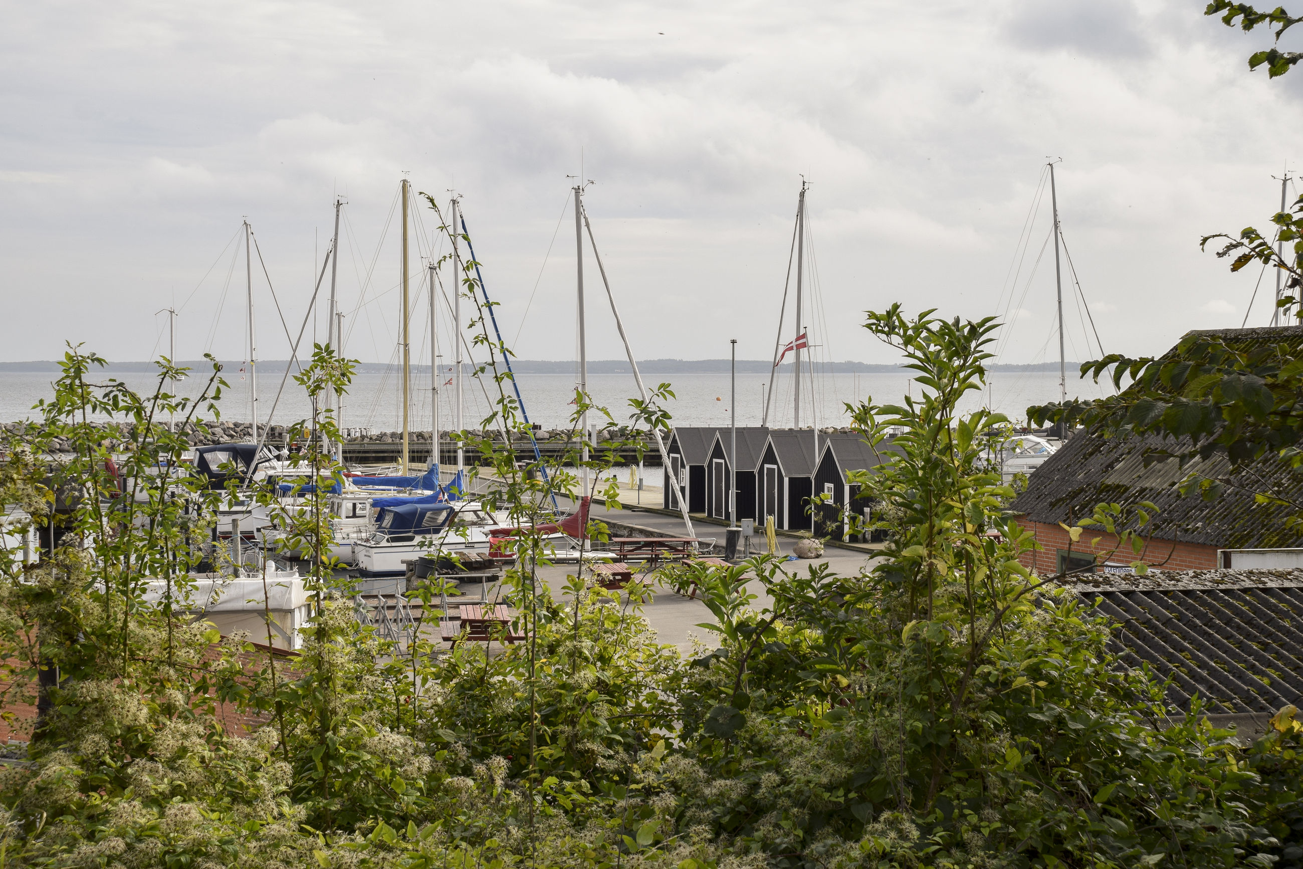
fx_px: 2063
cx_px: 652
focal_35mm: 57
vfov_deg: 23.8
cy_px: 434
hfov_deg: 35.0
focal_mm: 38
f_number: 9
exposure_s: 1/320
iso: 200
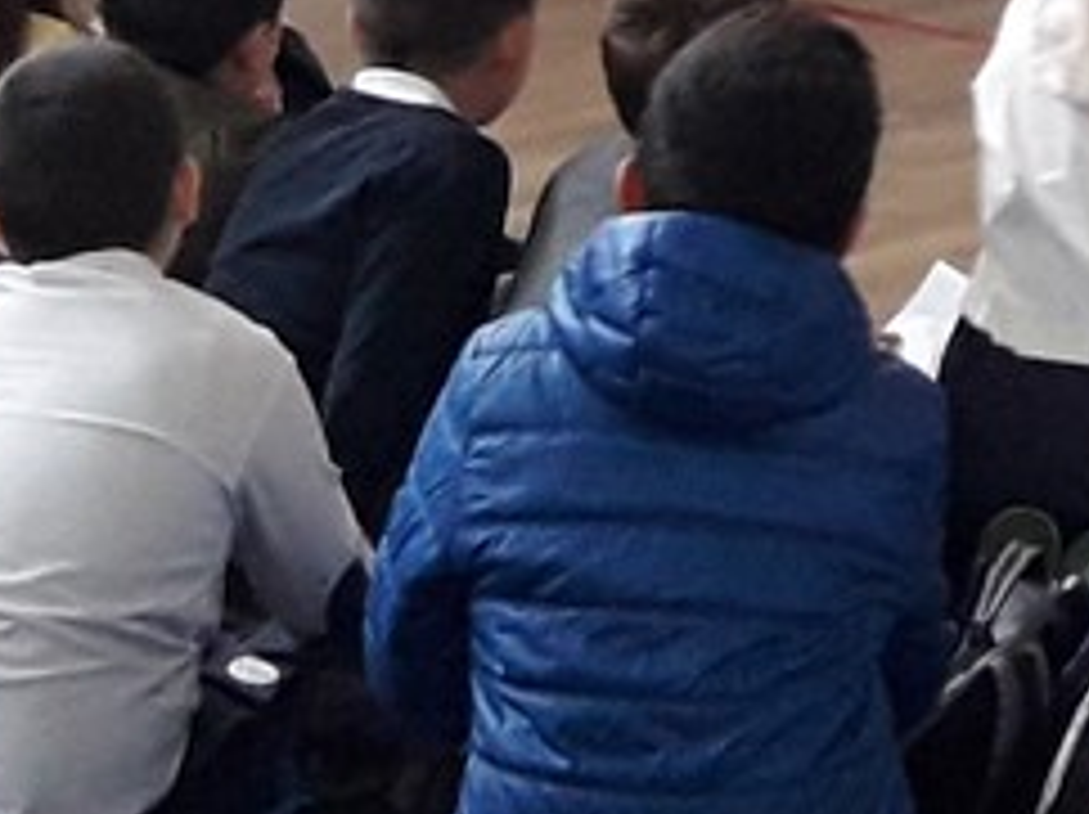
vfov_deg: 13.5
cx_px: 1352
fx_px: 3111
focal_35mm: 99
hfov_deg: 18.7
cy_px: -623
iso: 200
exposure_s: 1/17
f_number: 1.9
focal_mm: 3.7
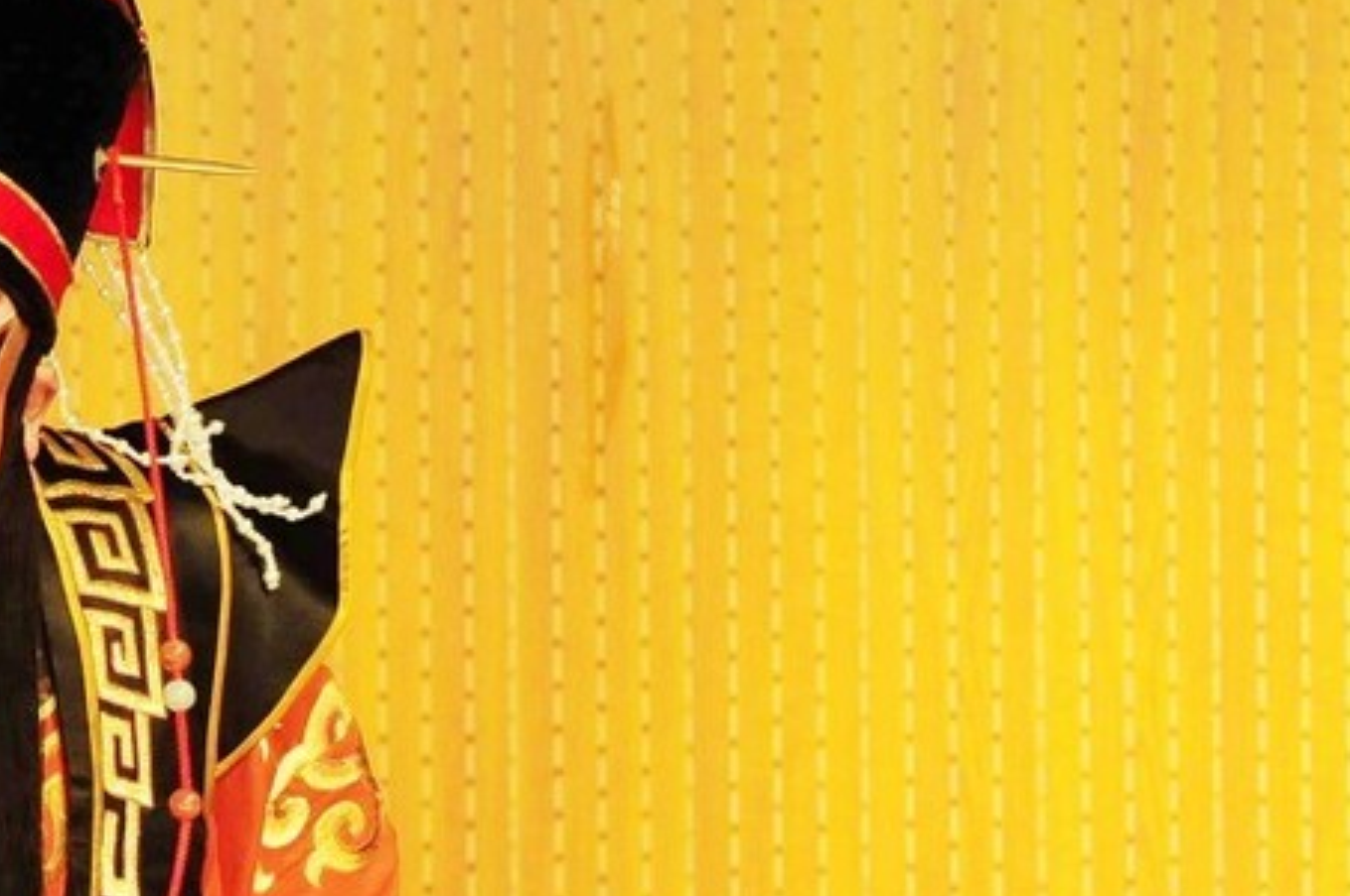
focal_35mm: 734
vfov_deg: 1.9
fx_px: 27507
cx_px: -405
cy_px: 644
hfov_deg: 2.8
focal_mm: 185
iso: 1250
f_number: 7.1
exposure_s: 1/200
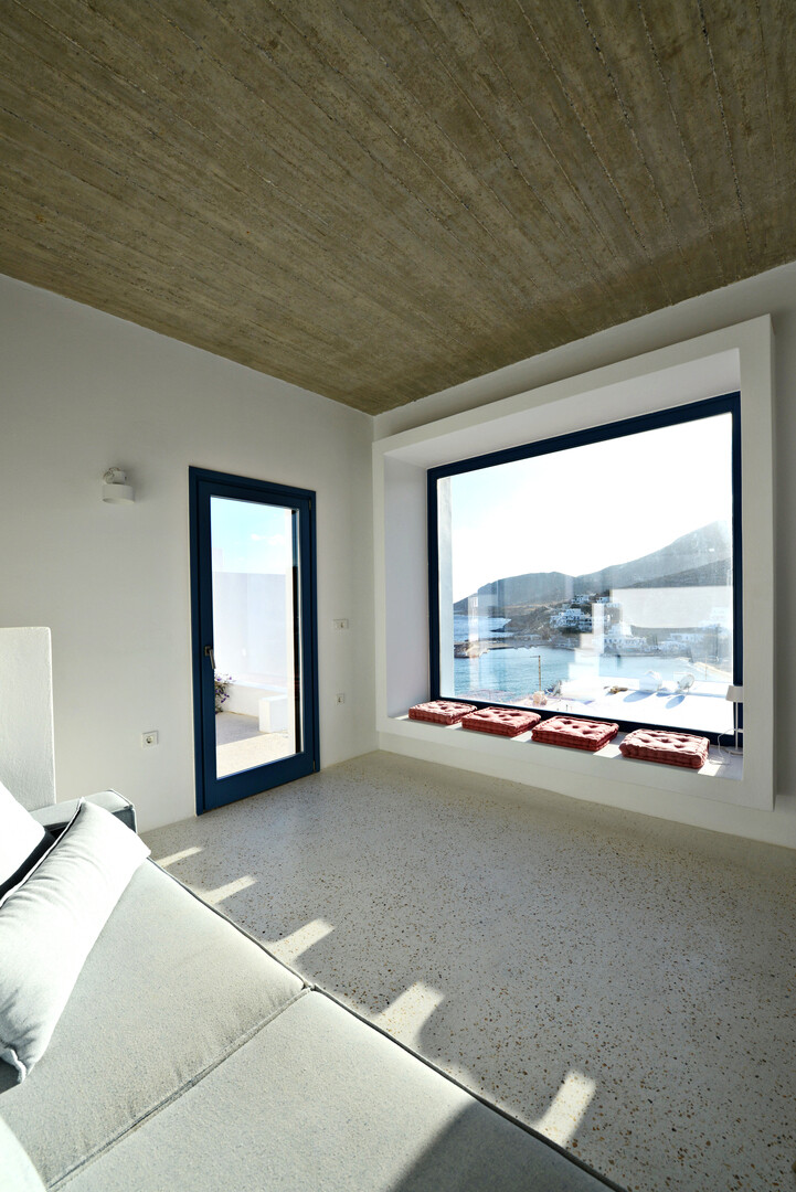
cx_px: 398
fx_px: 464
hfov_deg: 81.3
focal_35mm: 14
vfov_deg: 104.2
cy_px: 596
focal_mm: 14
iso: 100
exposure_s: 1/160
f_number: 10
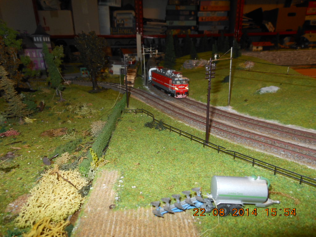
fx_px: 228
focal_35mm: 25
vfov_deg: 54.9
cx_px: 158
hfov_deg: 69.4
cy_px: 118
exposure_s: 1/25
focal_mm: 4.5
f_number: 3.2
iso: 80
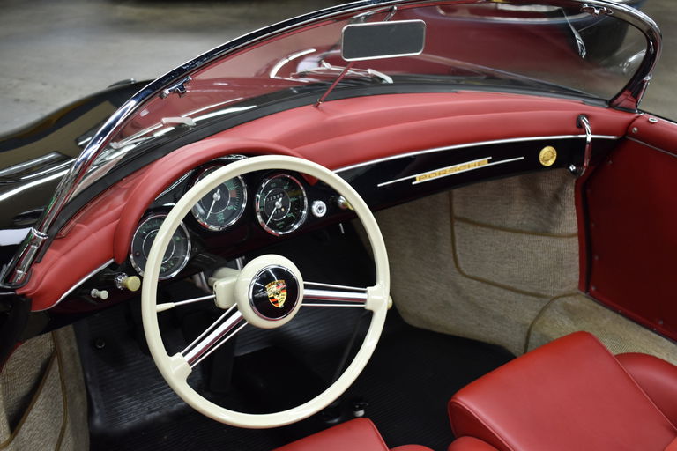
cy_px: 226
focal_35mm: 46
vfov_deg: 28.9
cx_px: 338
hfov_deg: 42.3
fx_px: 874
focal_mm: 31
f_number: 4.2
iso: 900
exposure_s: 1/50
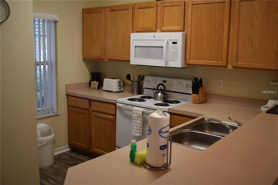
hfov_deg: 51.3
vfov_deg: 35.5
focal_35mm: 38
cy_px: 92
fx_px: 289
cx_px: 139
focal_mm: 25
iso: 450
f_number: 4
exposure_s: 1/60
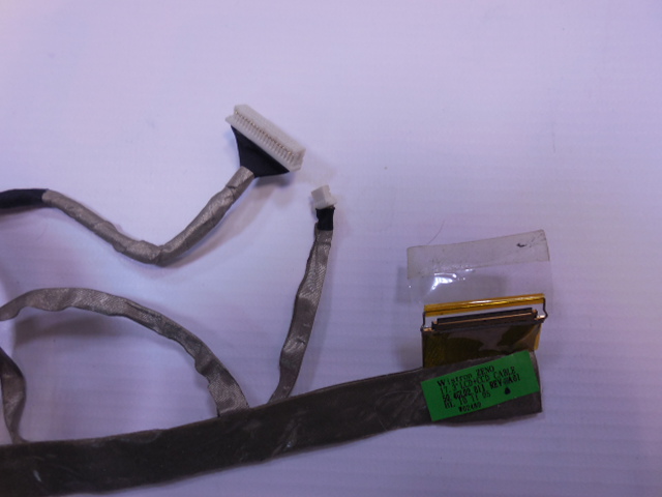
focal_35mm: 26
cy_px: 248
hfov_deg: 67.3
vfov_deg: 53.1
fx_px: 497
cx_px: 331
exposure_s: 1/30
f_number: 3.5
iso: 180
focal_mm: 4.6
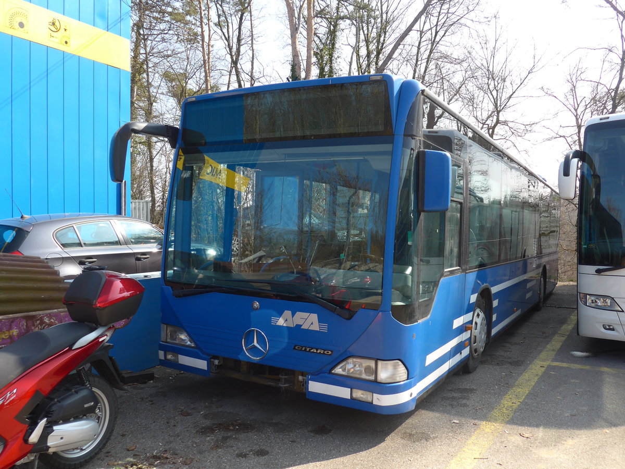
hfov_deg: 61.7
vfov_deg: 48.2
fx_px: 524
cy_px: 234
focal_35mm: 29
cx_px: 312
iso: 80
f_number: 2.8
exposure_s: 1/400
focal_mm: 6
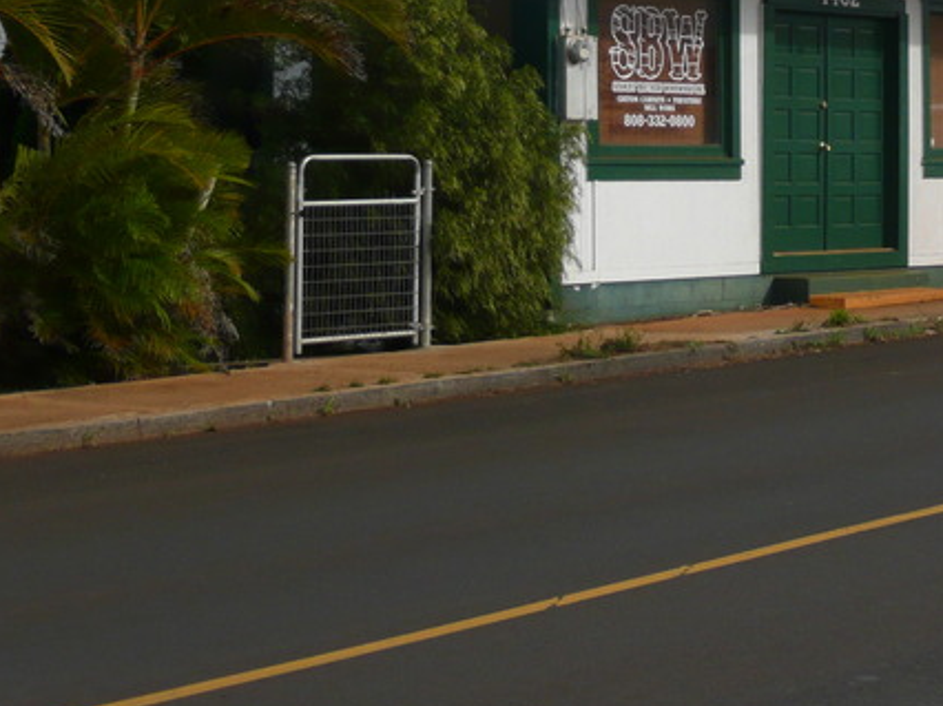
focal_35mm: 119
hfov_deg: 16.2
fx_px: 3240
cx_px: 963
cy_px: -23
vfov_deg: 12.3
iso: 100
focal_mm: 9.1
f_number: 4.3
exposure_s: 1/500
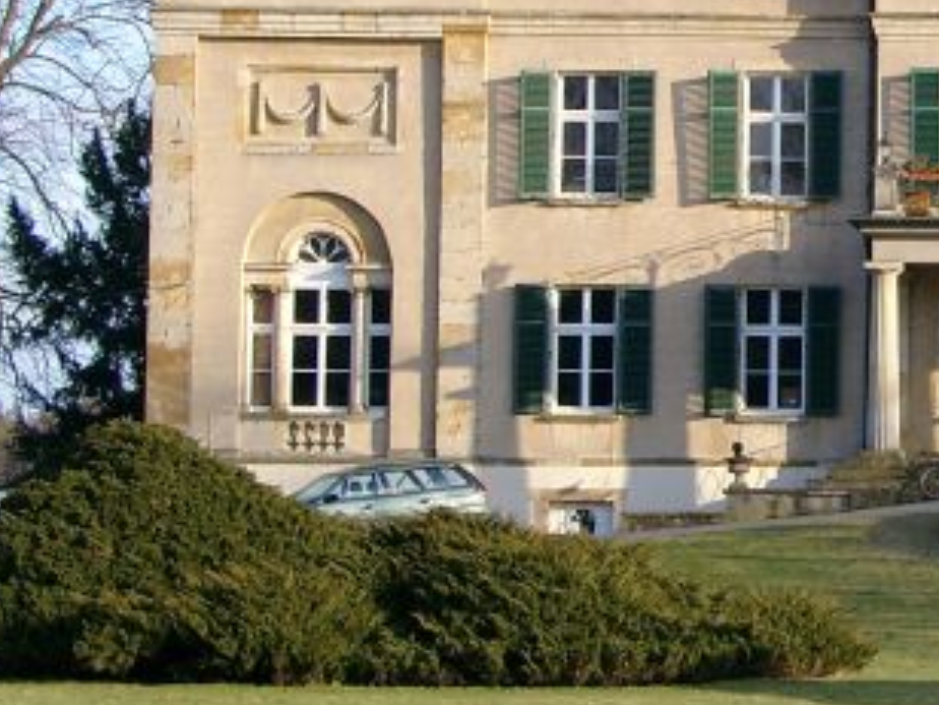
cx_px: 1125
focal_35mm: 148
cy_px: 143
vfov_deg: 10.0
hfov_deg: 13.0
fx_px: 4015
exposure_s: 1/266
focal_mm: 11.76
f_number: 4
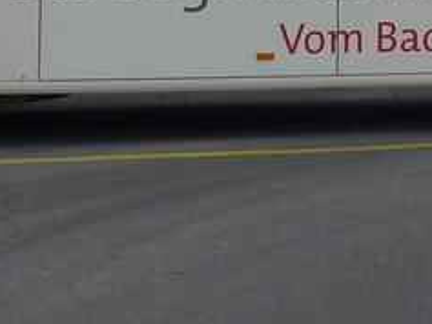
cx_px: 388
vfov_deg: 8.1
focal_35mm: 172
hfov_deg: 11.4
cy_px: -413
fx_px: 2148
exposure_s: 1/1600
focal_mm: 7
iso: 80
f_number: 3.5
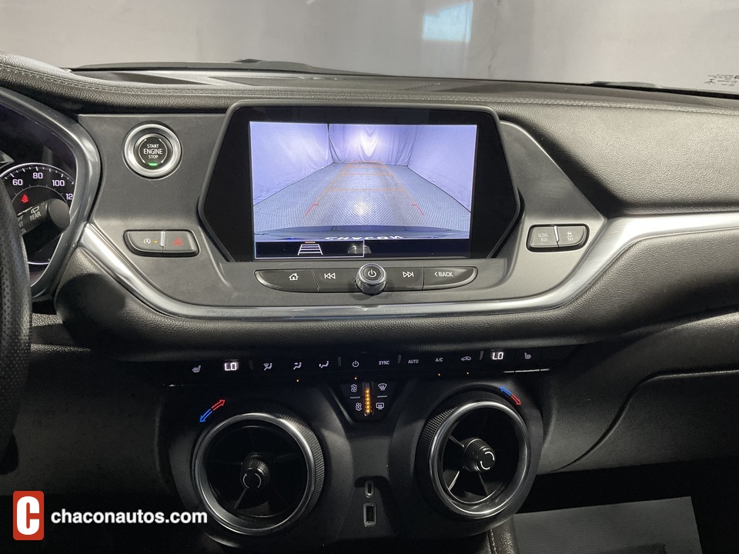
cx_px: 370
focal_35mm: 29
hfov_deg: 61.7
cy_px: 277
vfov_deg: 48.2
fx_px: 619
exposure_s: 1/60
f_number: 1.8
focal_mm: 3
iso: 100
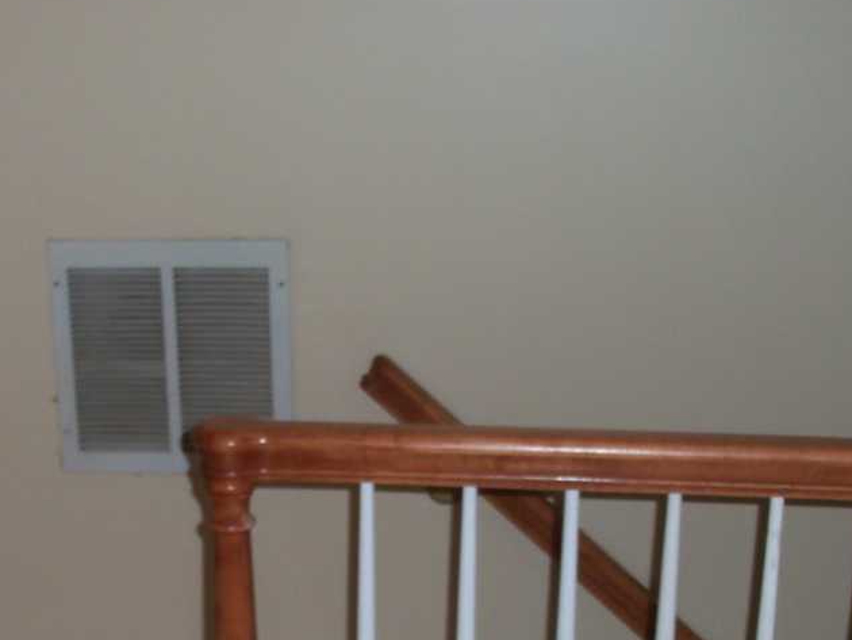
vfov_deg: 19.5
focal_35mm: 74
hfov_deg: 26.3
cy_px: 591
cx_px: 337
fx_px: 1822
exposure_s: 1/30
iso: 64
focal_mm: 6.3
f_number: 3
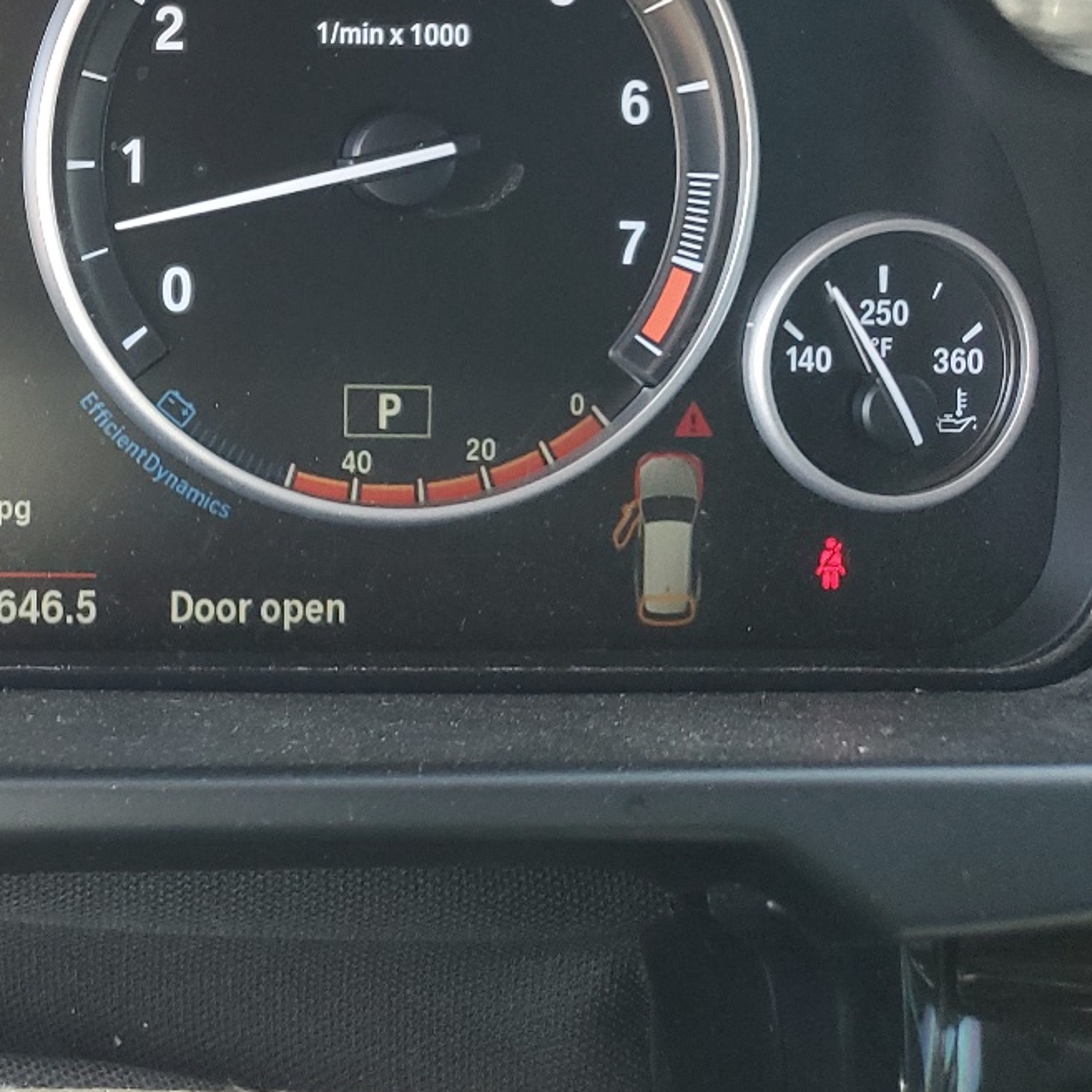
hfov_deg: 27.9
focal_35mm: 56
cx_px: -101
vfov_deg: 29.7
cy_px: 181
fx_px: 1999
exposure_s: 1/120
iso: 88
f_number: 1.5
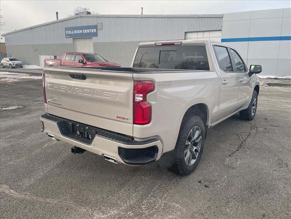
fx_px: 219
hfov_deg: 67.3
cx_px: 146
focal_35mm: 26
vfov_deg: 53.1
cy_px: 110
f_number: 1.6
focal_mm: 4.2
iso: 32
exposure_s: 1/558
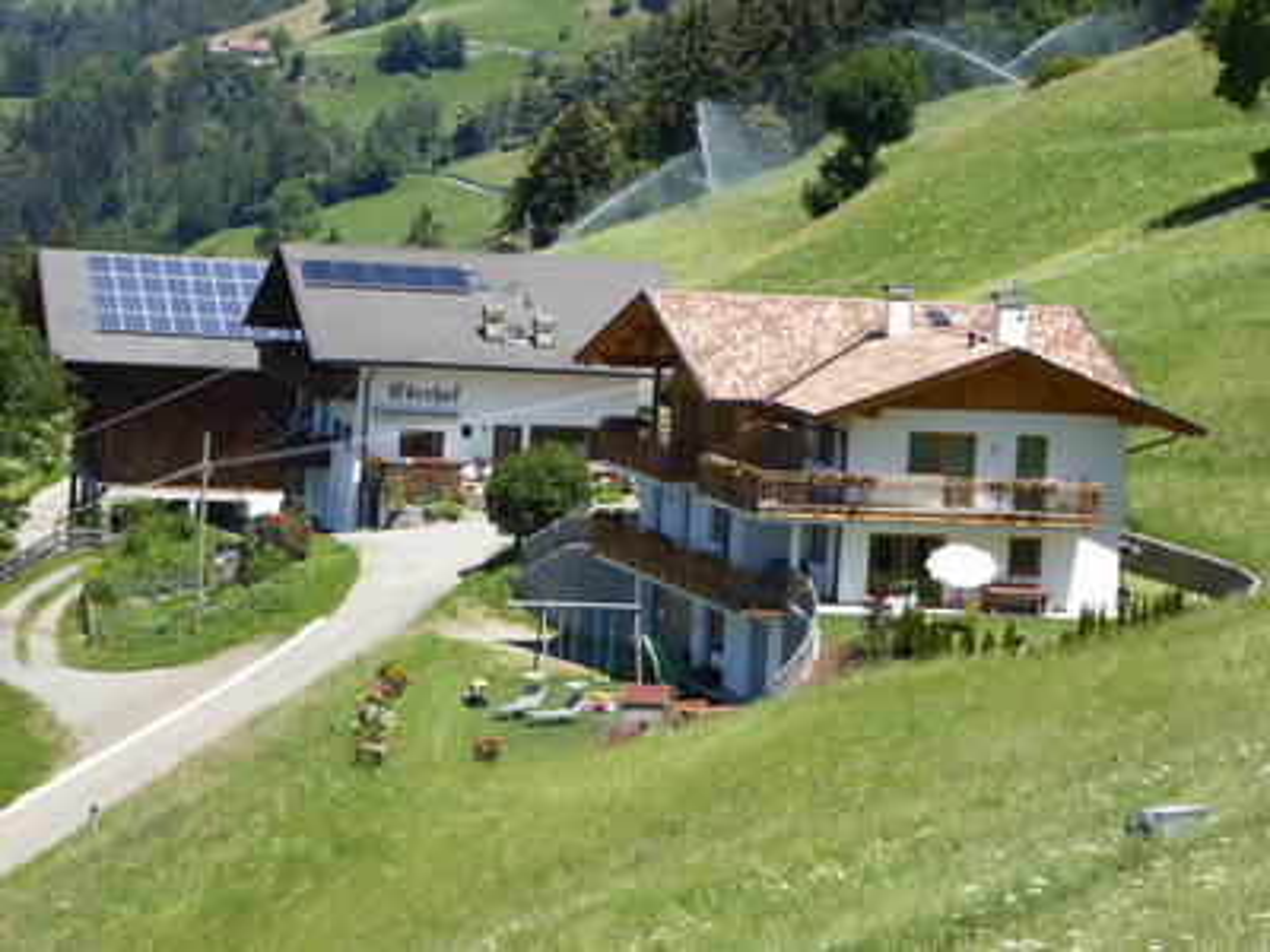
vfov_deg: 8.4
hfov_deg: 11.2
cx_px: 635
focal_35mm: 177
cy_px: 476
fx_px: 6494
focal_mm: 28.7
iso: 100
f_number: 5.5
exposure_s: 1/250
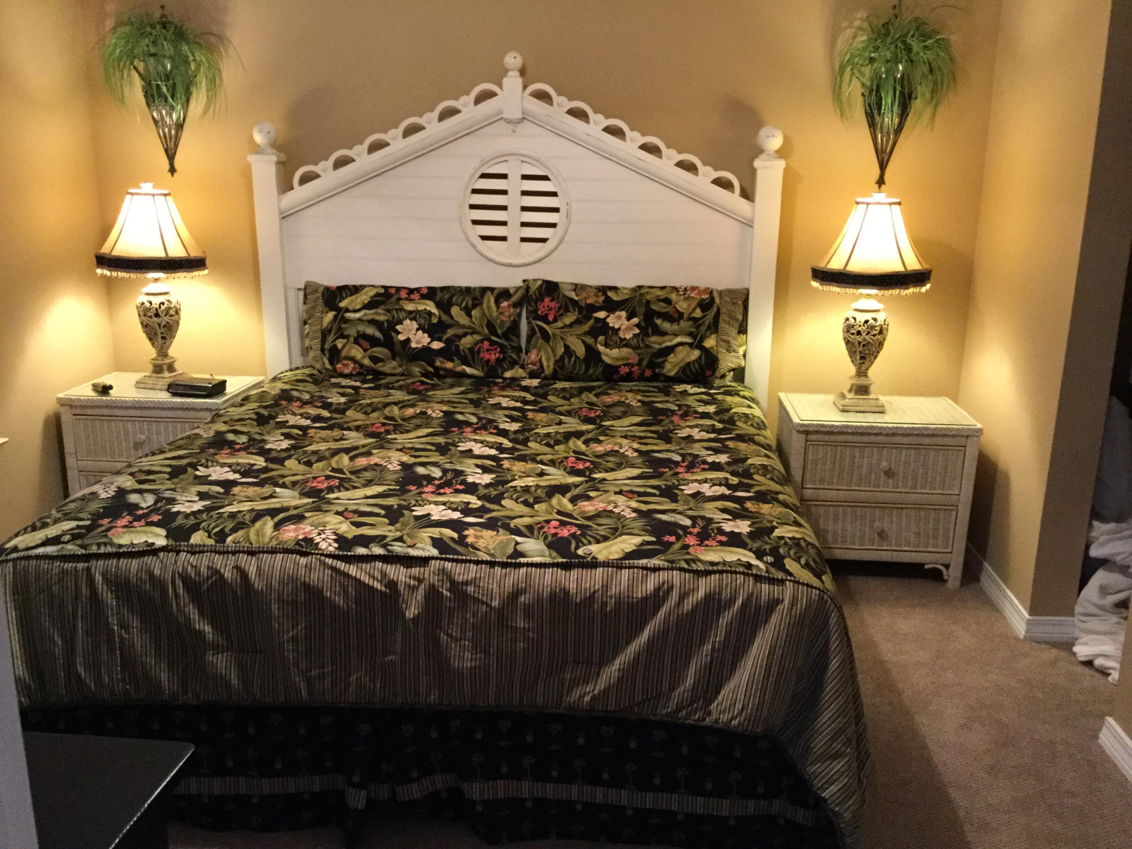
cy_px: 424
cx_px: 566
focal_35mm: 31
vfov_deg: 45.4
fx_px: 1014
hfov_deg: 58.4
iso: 200
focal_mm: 3.3
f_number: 2.4
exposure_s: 1/15
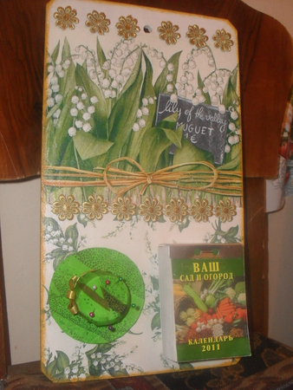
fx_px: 428
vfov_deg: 49.0
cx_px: 146
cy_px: 195
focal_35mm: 38
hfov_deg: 37.8
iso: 200
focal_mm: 6.3
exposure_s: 1/45
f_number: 2.8
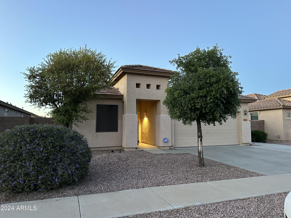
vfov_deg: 56.8
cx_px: 146
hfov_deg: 71.6
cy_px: 109
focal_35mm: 24
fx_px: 202
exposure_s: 1/60
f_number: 1.78
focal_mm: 6.86
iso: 500
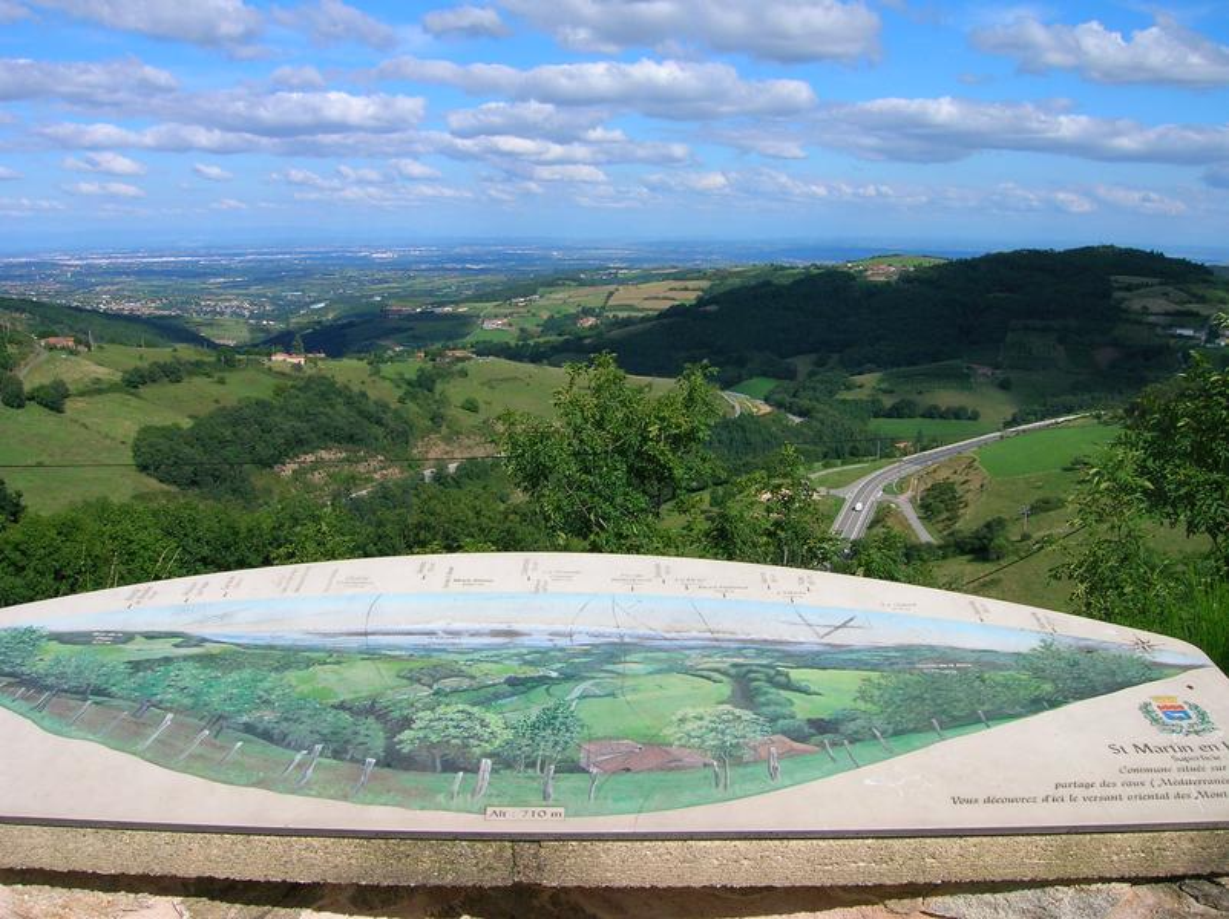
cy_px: 460
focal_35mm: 34
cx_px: 614
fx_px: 1206
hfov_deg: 54.0
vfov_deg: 41.7
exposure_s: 1/568
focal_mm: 5.7
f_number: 4.9
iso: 50
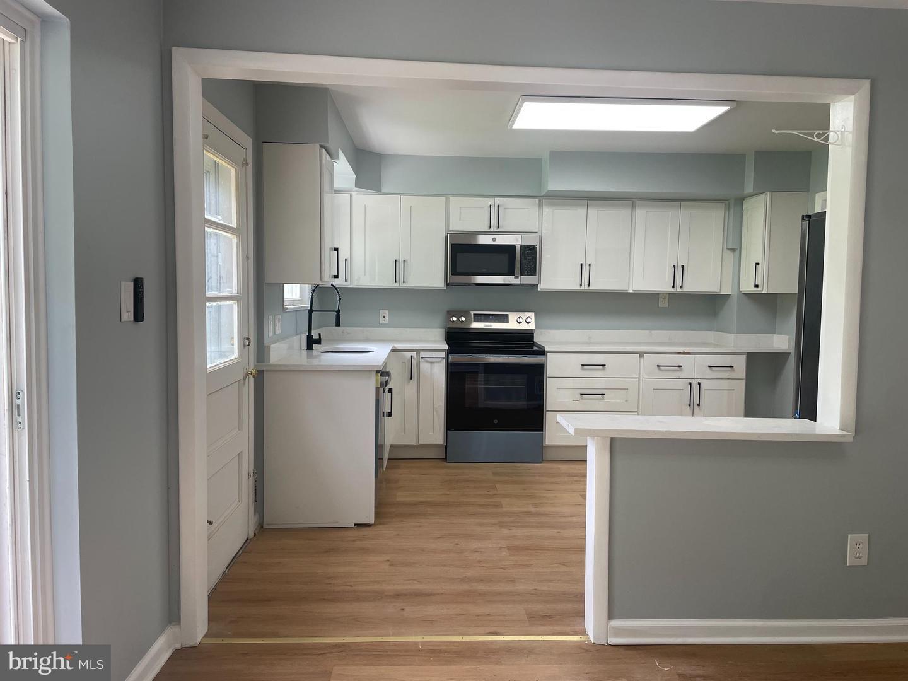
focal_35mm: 26
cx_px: 454
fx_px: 682
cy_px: 340
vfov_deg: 53.1
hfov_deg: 67.3
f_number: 1.6
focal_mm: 4.2
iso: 64
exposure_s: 1/120
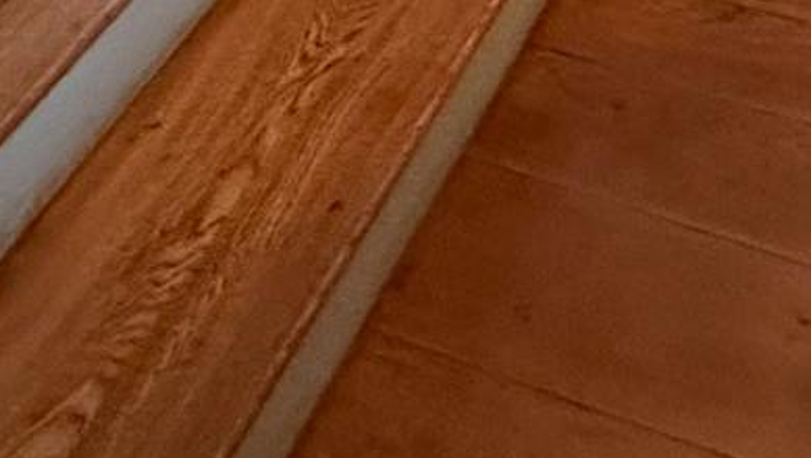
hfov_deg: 25.6
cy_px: -899
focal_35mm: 80
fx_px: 1722
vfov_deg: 10.7
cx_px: 749
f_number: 2.2
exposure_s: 1/60
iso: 640
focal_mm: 2.22
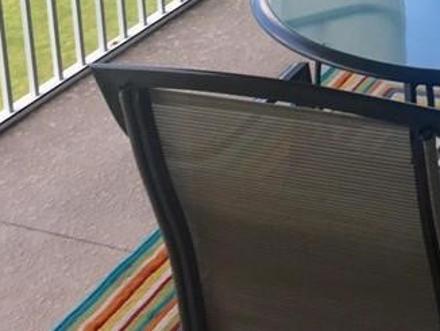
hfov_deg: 21.1
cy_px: -168
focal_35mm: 91
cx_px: 387
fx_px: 1158
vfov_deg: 15.1
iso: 25
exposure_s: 1/40
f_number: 2.2
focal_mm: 4.15
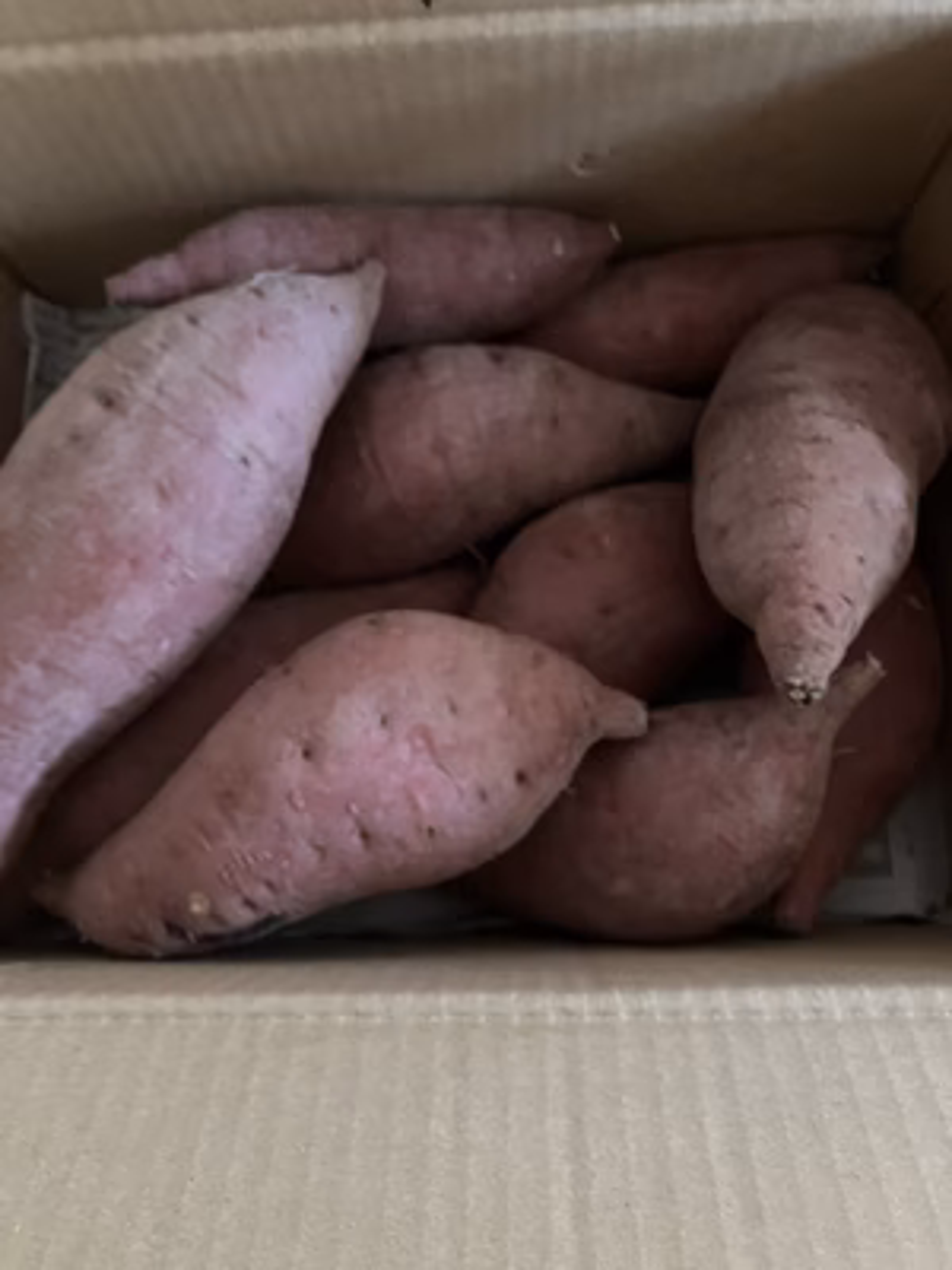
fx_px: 1027
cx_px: 476
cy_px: 635
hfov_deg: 49.7
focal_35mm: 28
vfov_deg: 63.4
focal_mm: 3.99
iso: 640
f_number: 1.8
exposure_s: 1/19
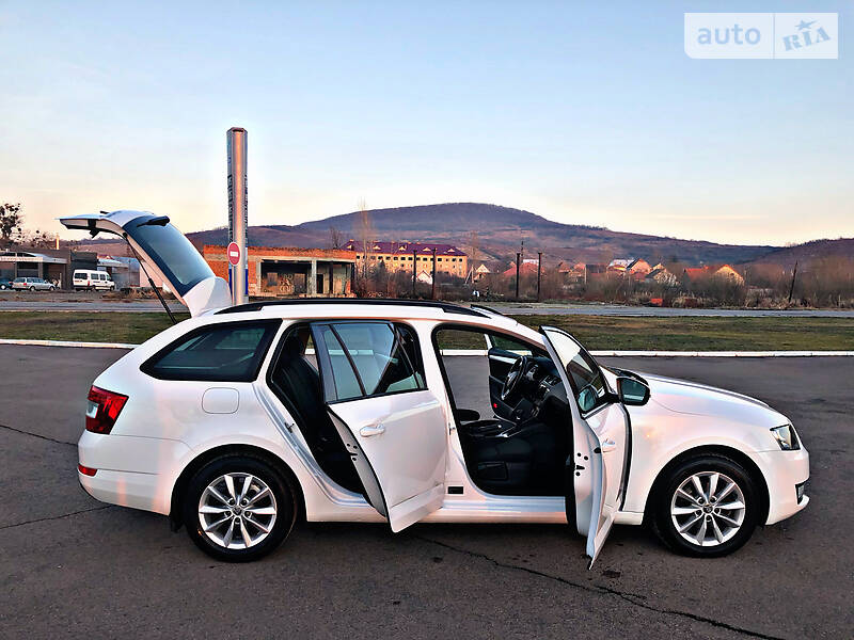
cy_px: 320
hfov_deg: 63.4
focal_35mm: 28
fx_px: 691
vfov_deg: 49.7
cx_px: 427
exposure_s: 1/178
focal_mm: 4
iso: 20
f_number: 1.8
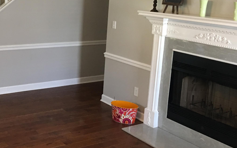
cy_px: 47
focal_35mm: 52
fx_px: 336
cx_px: 69
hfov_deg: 38.2
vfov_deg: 24.7
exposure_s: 1/15
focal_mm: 4.15
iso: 100
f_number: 2.2
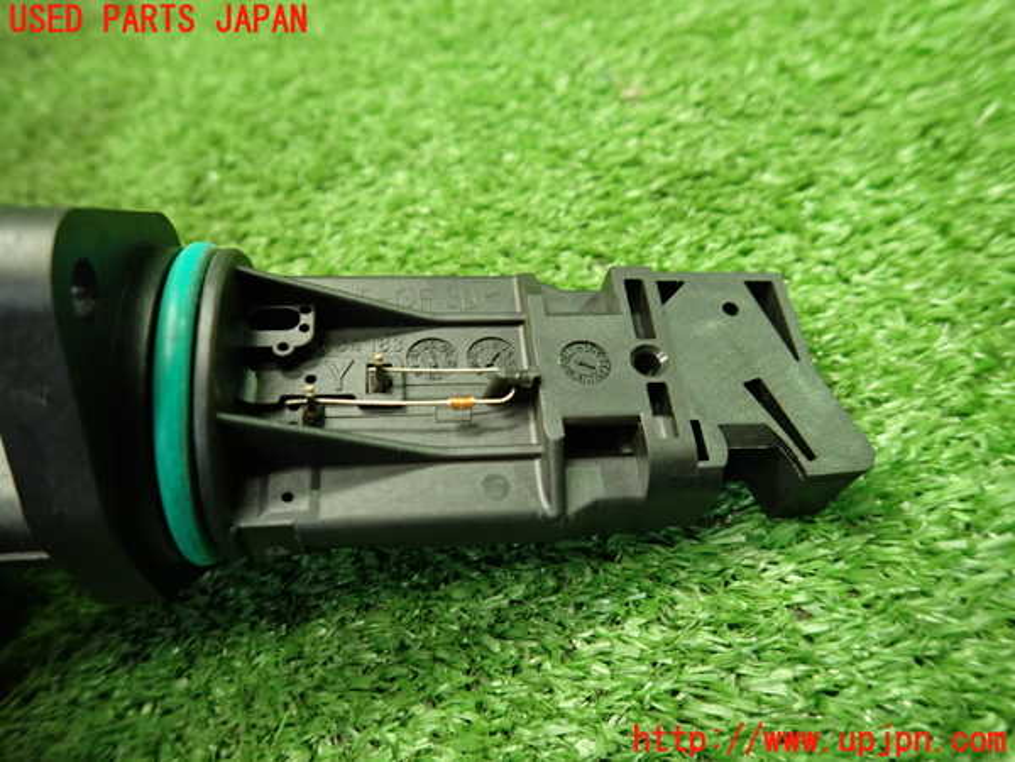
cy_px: 381
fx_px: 733
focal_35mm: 25
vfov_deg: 54.9
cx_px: 508
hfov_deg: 69.4
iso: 320
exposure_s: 1/30
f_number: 2
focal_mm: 4.5
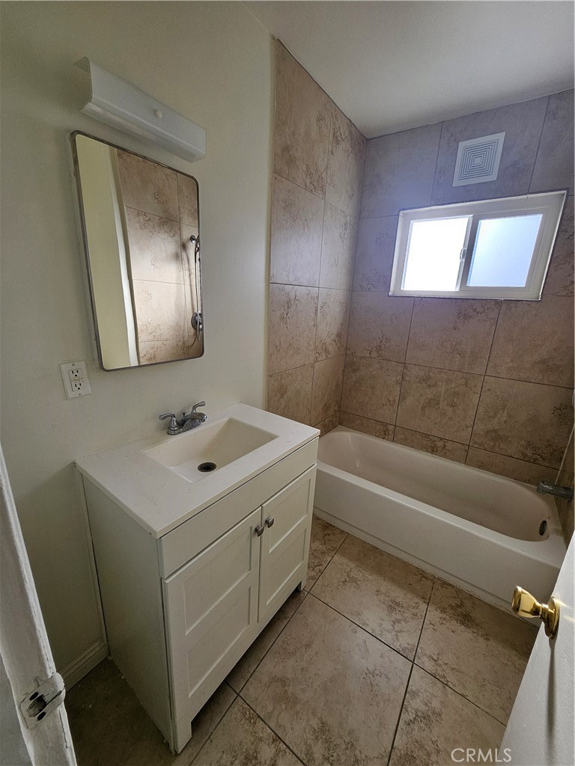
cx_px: 288
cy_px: 383
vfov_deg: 106.2
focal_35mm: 13
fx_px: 288
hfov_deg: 89.9
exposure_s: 1/120
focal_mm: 1.74
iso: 40
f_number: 2.2
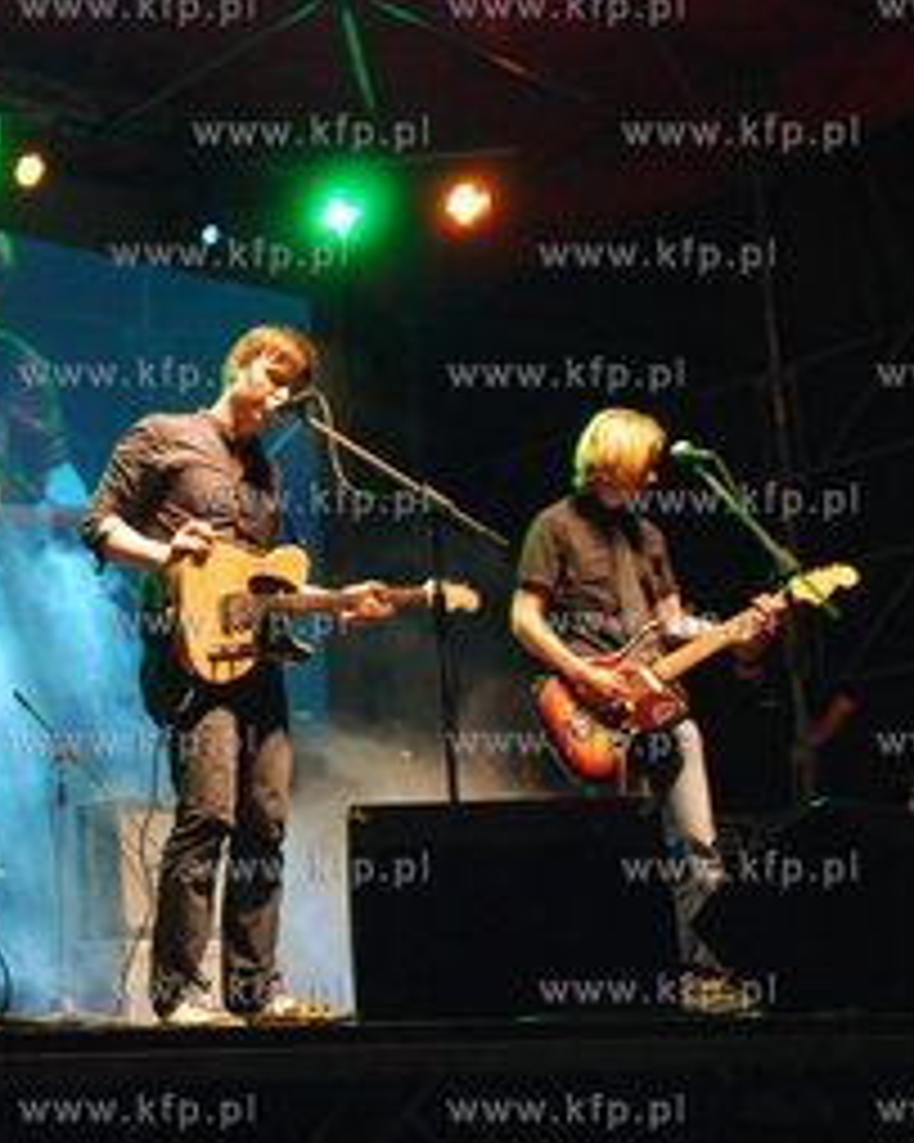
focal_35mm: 71
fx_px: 2402
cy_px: 562
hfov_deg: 20.9
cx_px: 41
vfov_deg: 26.8
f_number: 4.2
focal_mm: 32
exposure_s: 1/25
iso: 1250
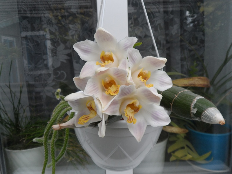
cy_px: 87
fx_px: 188
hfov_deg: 63.4
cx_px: 116
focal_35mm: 28
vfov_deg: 49.7
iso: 80
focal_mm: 4.9
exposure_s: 1/500
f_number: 3.1
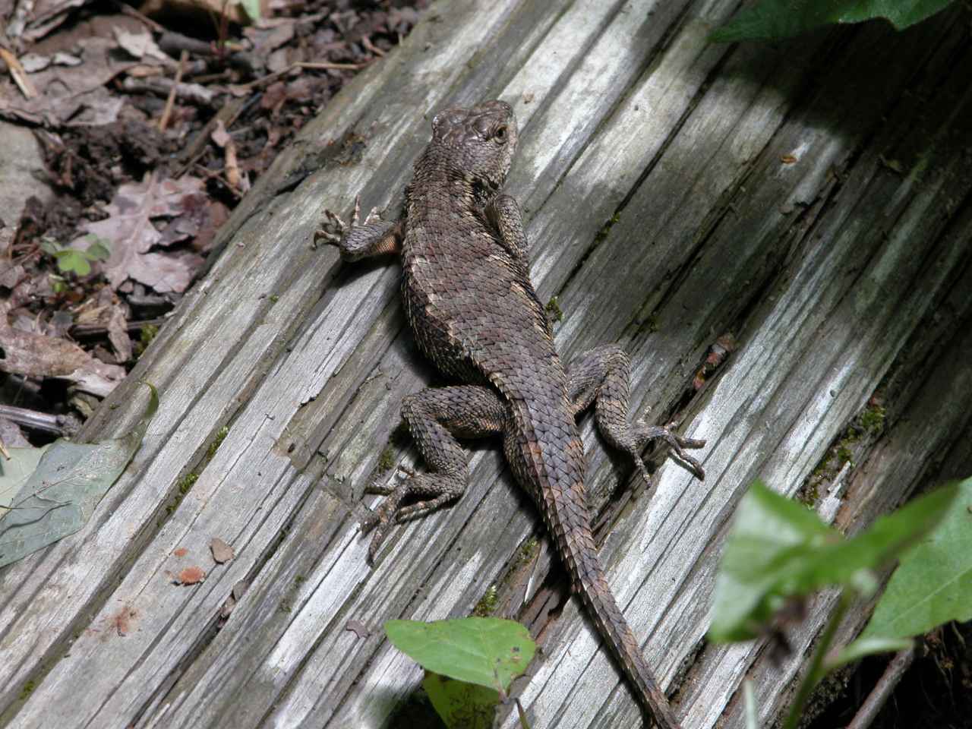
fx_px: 7862
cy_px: 364
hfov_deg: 7.1
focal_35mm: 280
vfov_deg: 5.3
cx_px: 486
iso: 100
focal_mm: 71.2
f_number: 7.4
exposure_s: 1/28.2
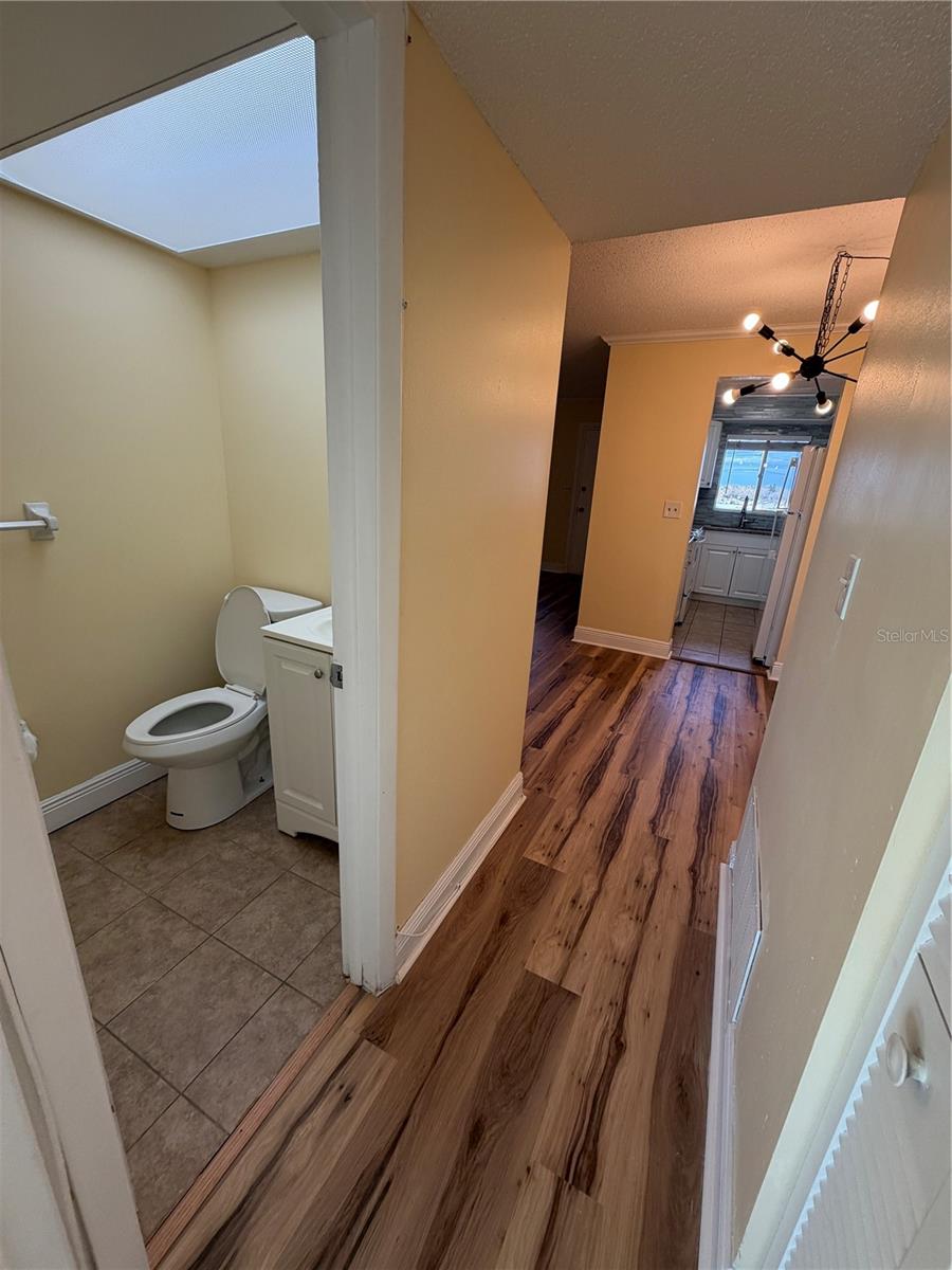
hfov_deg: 85.7
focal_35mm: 14
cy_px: 635
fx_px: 513
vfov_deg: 102.1
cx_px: 476
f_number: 2.2
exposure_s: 1/120
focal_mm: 2.22
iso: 64
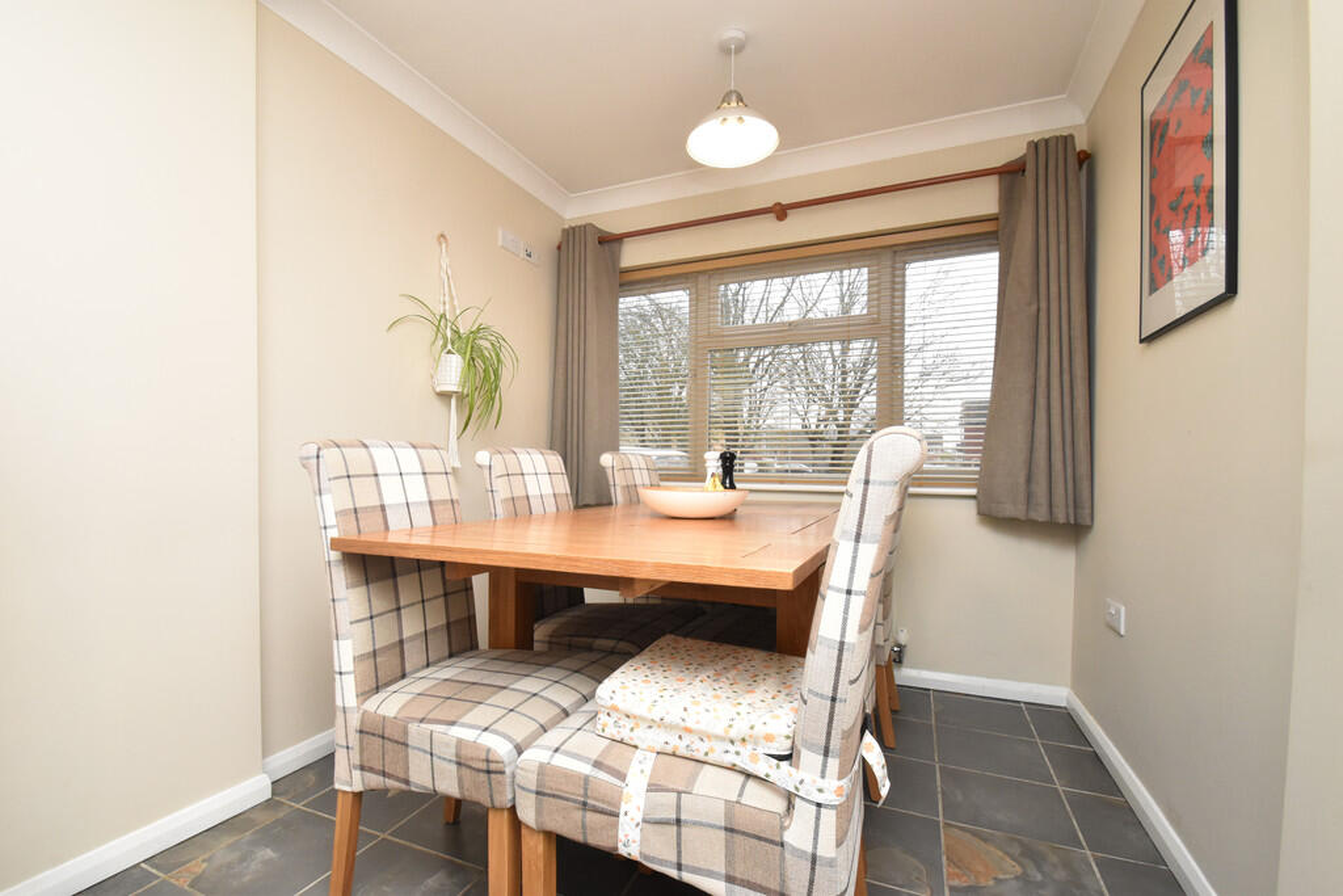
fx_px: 560
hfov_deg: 100.4
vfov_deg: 77.3
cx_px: 672
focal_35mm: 15
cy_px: 448
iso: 1600
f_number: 9
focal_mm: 10
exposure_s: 1/60
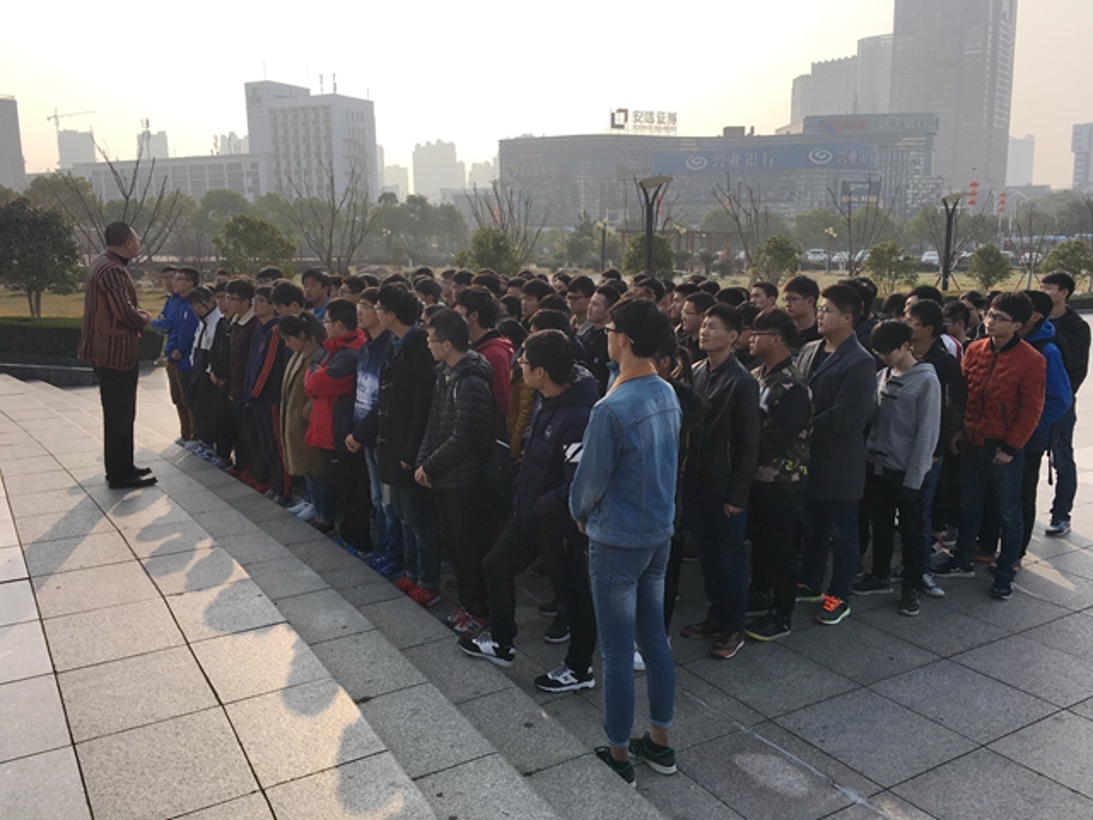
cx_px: 546
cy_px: 410
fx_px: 916
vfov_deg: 48.2
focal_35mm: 29
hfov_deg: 61.7
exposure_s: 1/1832
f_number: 2.2
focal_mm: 4.15
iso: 25
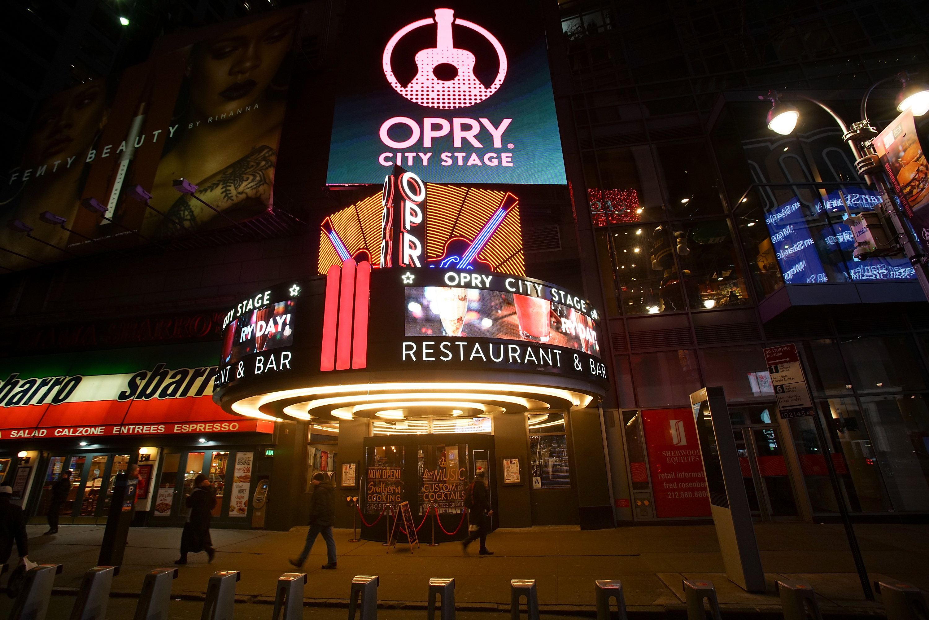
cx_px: 464
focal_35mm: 17
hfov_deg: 93.3
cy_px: 310
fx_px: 439
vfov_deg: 70.5
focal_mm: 17
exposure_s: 1/40
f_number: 8
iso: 800
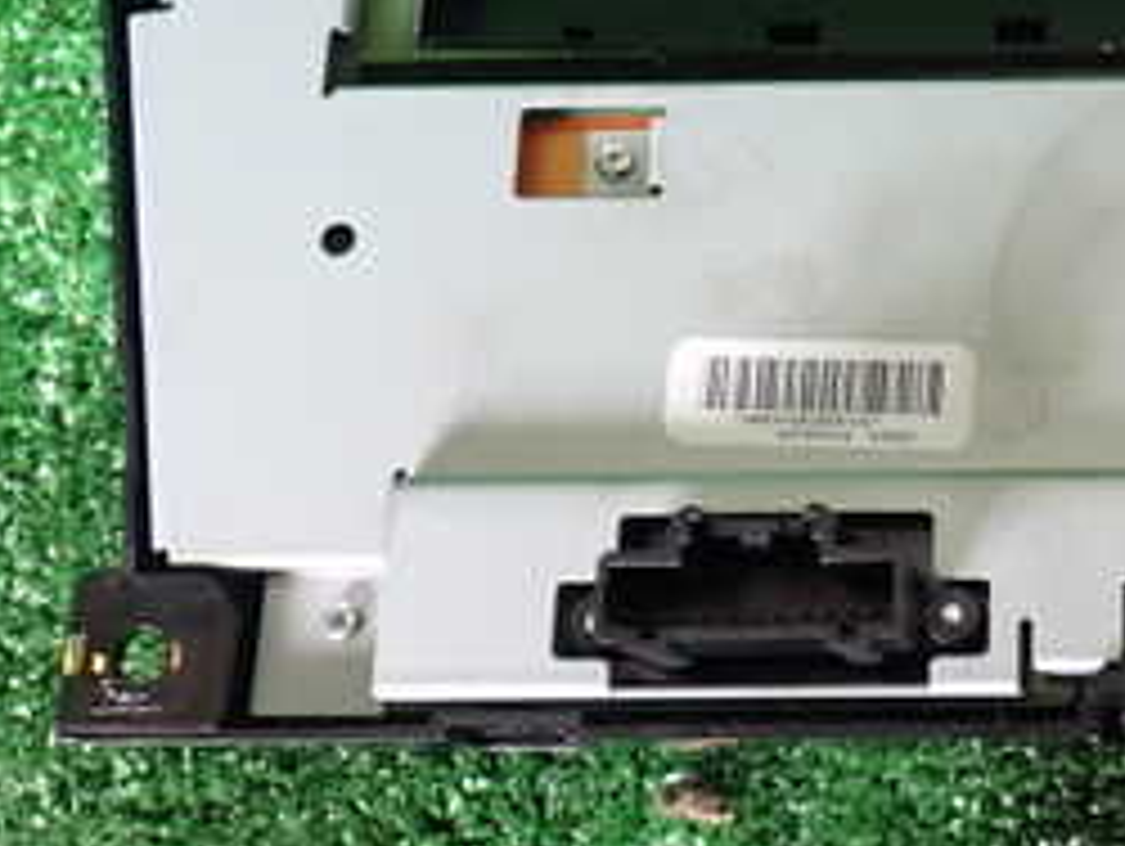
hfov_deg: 25.7
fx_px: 2342
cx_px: 1116
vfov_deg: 20.1
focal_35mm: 72
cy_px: 104
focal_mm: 5.4
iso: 200
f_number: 2.3
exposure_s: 1/60
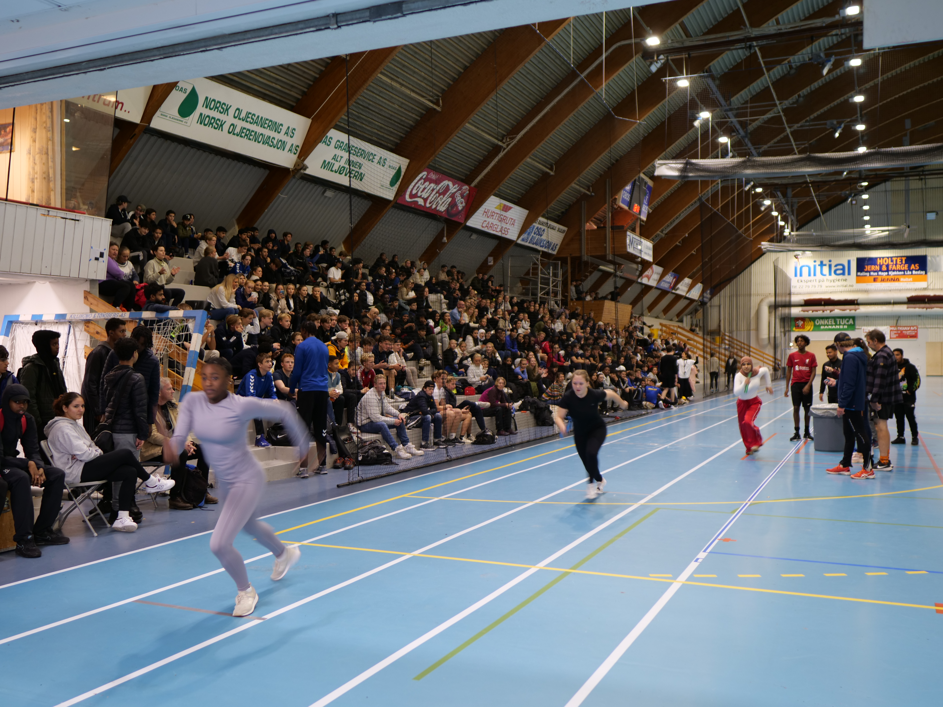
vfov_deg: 44.2
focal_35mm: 32
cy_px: 354
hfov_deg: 56.8
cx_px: 472
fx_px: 872
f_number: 1.4
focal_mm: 16
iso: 200
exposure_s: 1/40
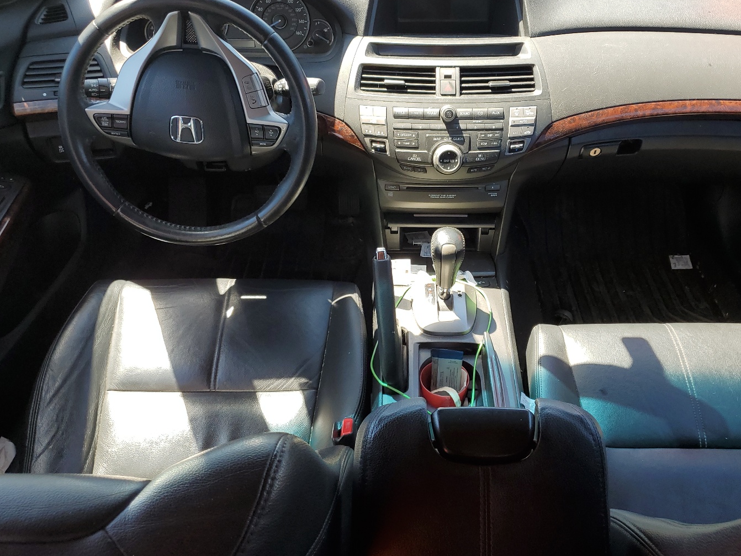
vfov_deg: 45.4
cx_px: 415
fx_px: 663
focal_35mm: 31
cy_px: 256
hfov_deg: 58.2
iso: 50
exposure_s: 1/286
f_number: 1.5
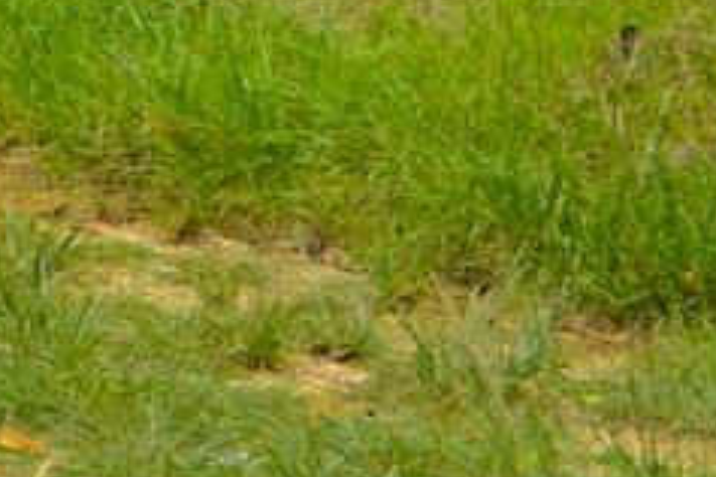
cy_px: -972
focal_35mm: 328
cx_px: -1535
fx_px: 6523
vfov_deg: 4.1
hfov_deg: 5.8
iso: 100
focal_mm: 32
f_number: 9
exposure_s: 1/320
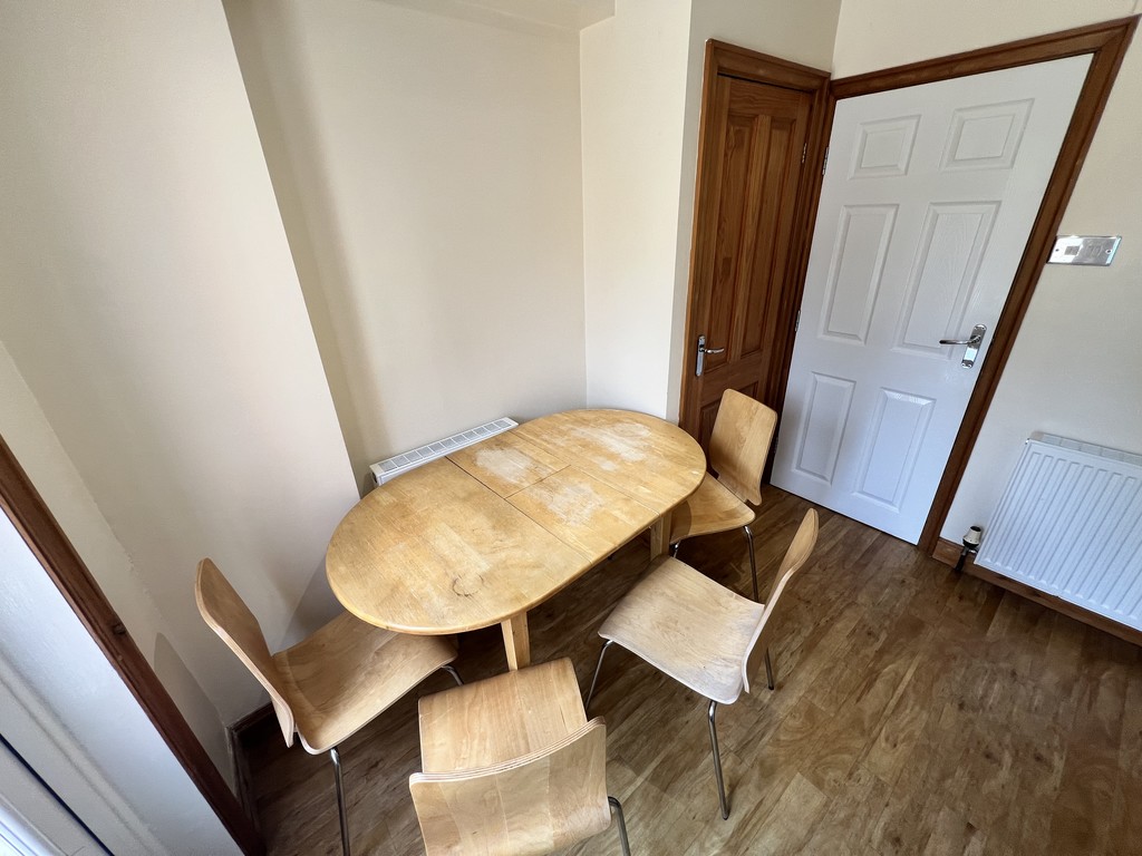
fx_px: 429
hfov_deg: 106.2
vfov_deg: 89.9
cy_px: 428
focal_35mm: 13
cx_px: 571
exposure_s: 1/99
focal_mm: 1.57
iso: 64
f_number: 1.8
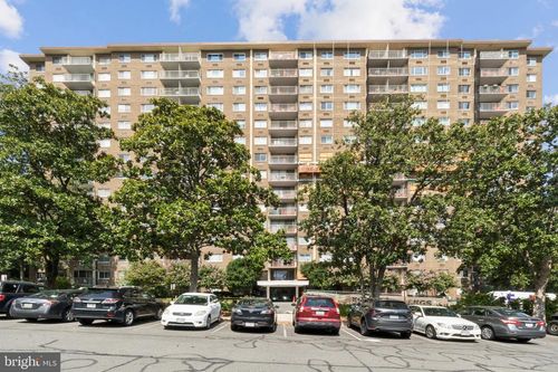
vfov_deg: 77.3
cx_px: 279
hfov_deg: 100.4
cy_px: 186
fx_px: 232
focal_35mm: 15
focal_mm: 10
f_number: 22
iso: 250
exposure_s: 1/80
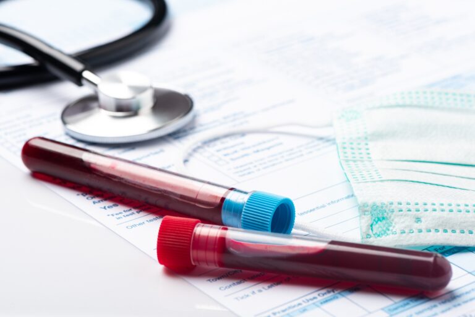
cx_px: 238
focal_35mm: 105
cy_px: 158
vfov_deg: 13.0
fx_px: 1385
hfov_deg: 19.5
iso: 80
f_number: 16
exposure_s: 1/200
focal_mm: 105
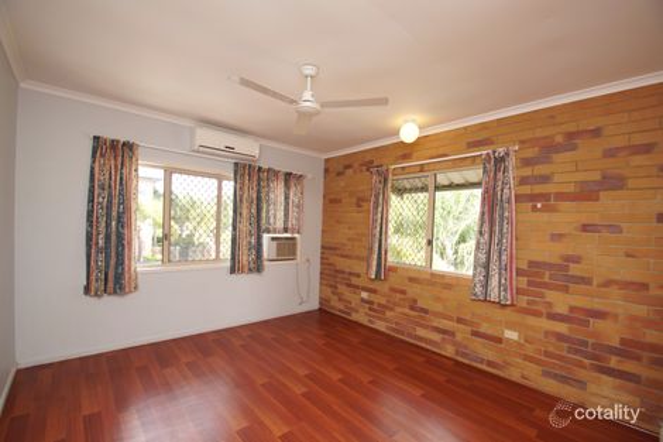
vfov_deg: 77.3
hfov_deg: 100.4
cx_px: 332
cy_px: 221
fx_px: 276
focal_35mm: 15
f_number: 4
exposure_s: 1/60
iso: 100
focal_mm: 10
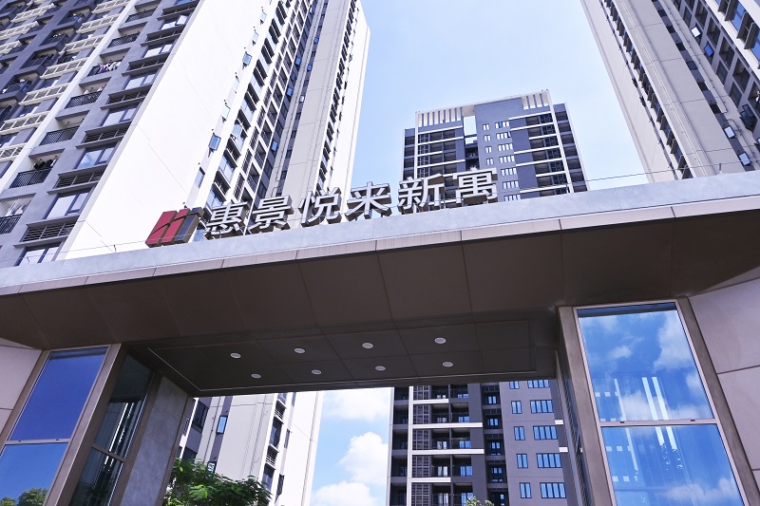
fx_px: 507
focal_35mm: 24
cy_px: 253
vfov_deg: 53.1
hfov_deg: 73.8
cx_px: 380
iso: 100
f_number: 8
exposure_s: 1/500
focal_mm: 16
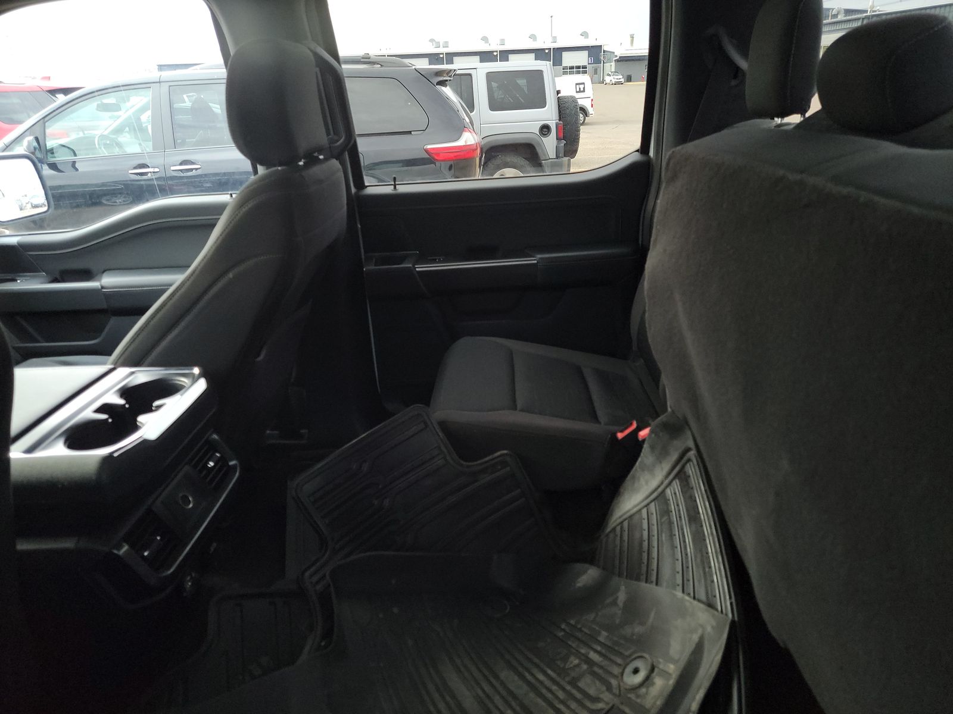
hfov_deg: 71.6
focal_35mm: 24
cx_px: 476
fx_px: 661
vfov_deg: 56.8
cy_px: 357
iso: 754
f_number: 1.8
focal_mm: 6.7
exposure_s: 1/59
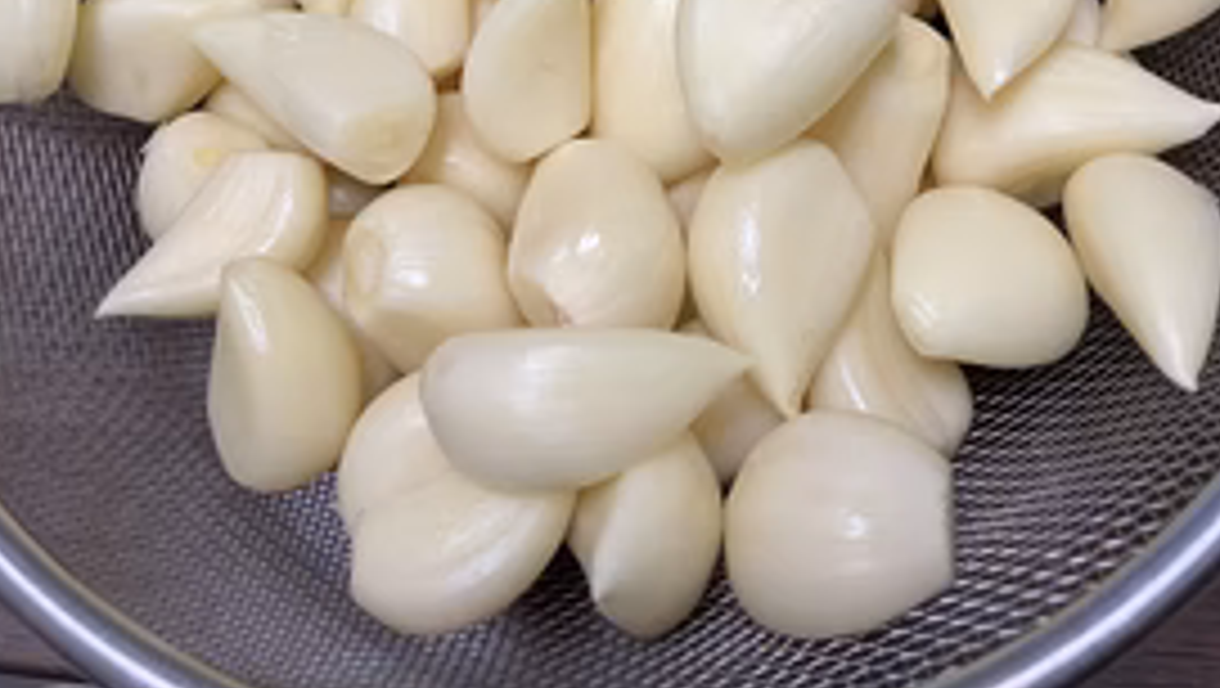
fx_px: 1457
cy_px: -103
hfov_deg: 45.4
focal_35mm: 45
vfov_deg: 24.5
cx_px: 608
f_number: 1.8
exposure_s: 1/50
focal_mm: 3.99
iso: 125
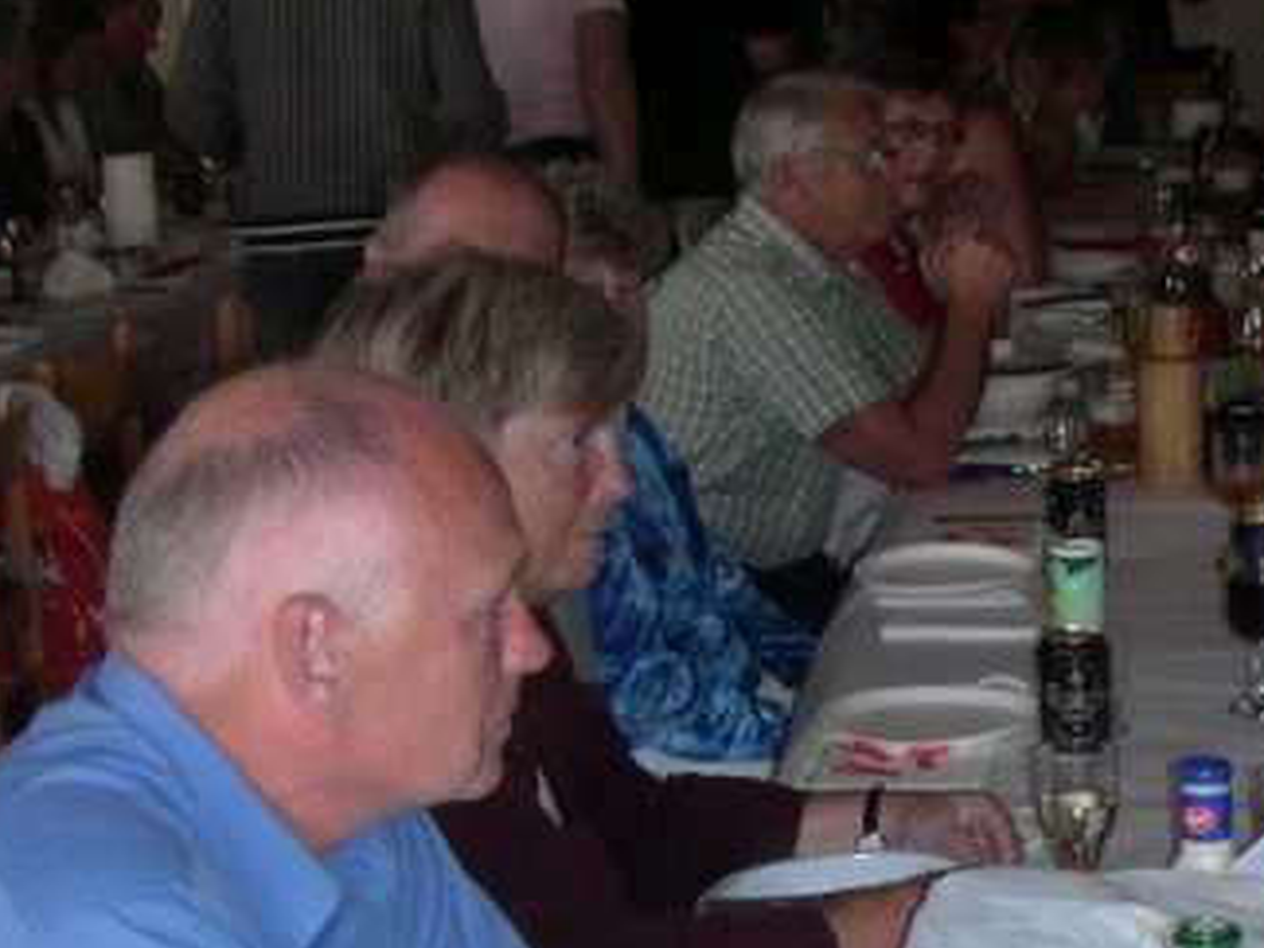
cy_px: 677
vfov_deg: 17.9
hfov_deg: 22.9
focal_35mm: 82
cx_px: 1252
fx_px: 2994
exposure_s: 1/50
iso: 160
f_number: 2.8
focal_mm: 6
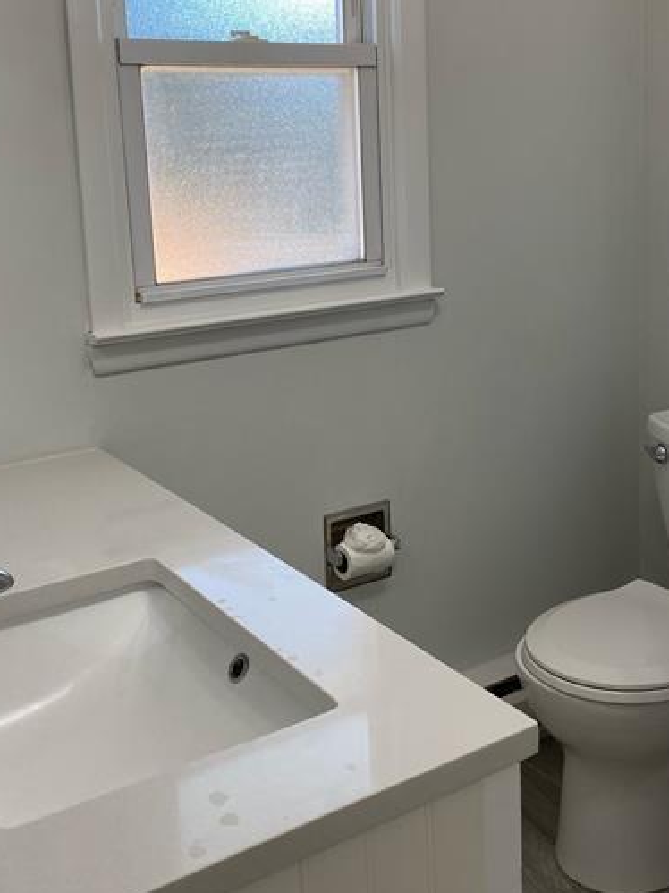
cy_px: 329
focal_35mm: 40
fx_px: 1031
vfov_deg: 46.4
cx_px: 324
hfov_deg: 35.9
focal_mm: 4.25
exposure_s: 1/120
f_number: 1.8
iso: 100
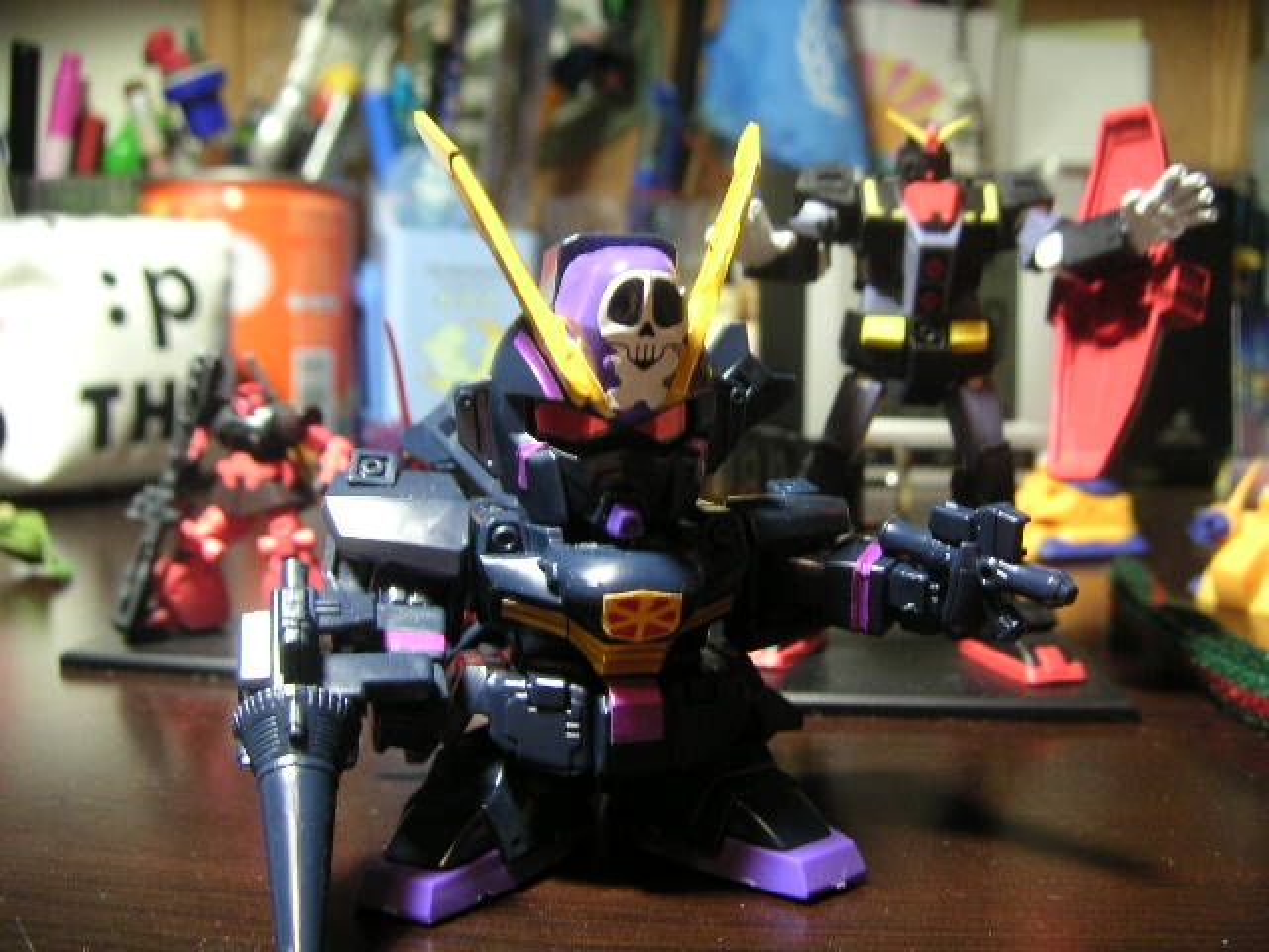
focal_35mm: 37
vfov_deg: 38.7
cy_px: 476
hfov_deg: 50.1
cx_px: 634
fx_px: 1356
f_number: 2.8
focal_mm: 5.7
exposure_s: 1/4
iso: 100
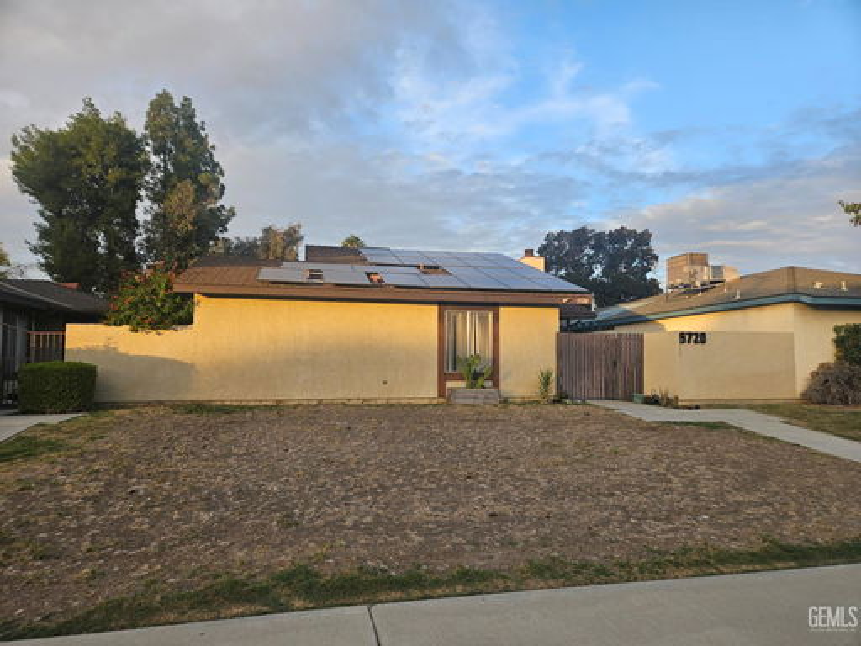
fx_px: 572
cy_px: 323
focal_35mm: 23
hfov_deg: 73.9
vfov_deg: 58.9
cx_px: 430
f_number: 1.8
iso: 25
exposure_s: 1/319
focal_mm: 5.4
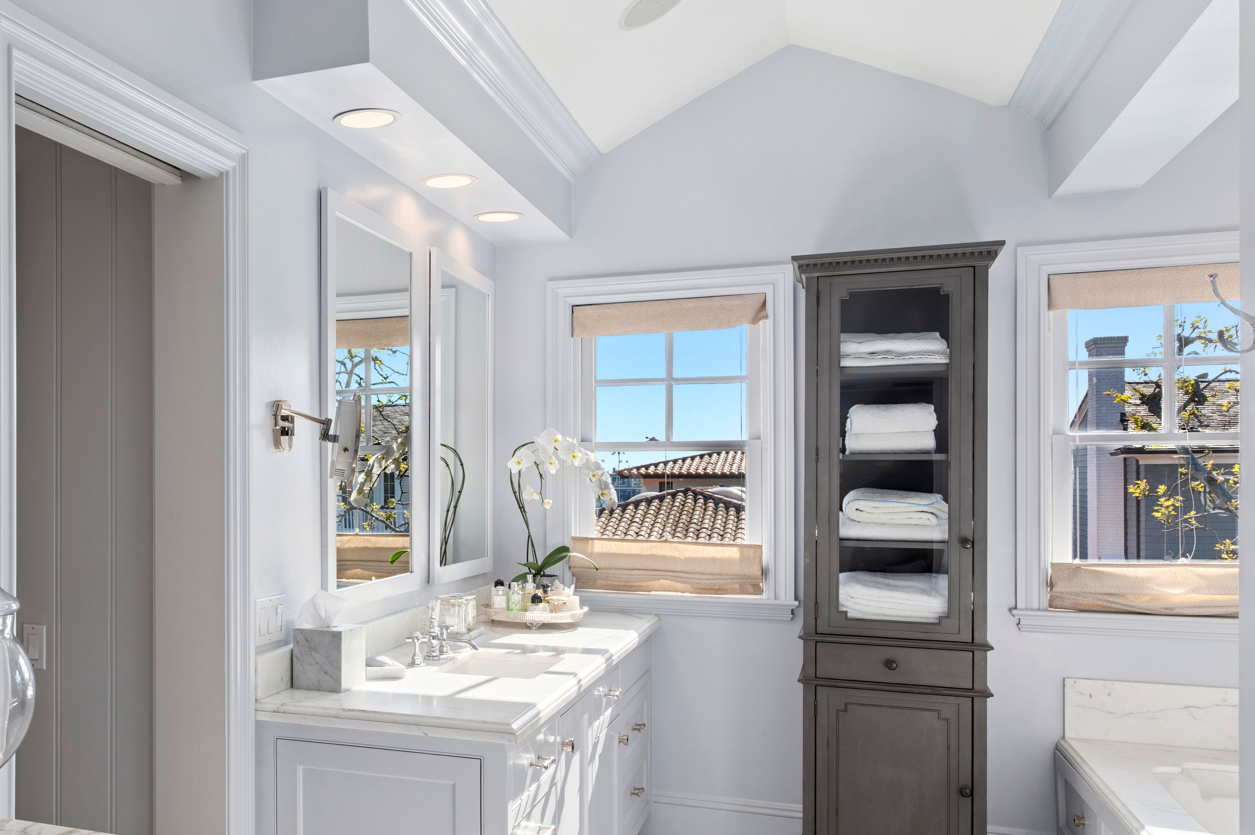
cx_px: 274
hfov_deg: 55.2
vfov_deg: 41.0
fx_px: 1115
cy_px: 474
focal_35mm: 32
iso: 200
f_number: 8
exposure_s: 1/80
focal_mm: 16
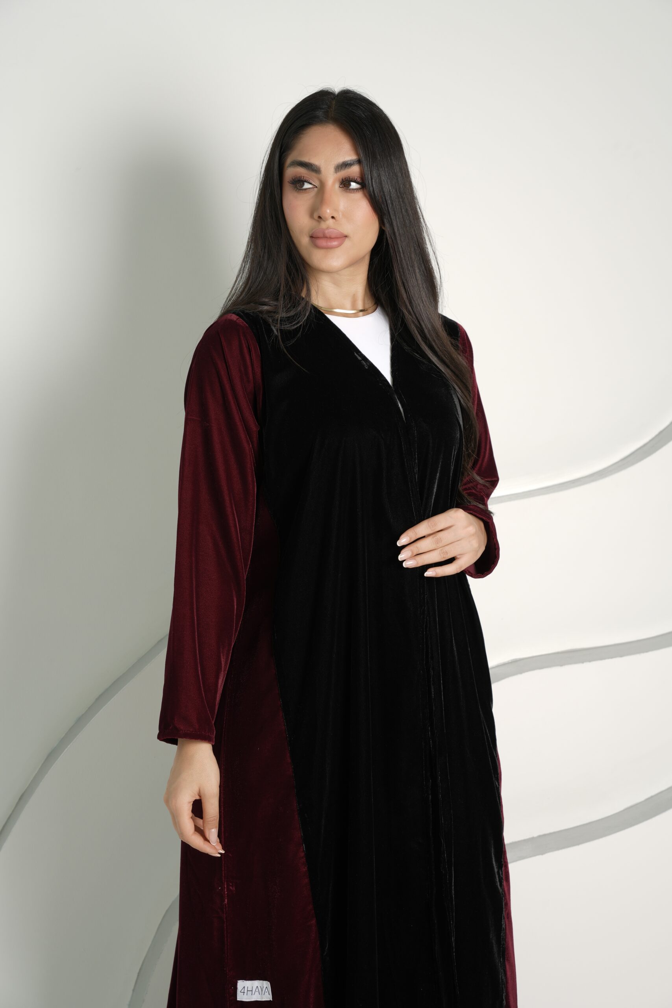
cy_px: 504
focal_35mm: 70
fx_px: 1960
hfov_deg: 19.5
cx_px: 336
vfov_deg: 28.8
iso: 80
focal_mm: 70
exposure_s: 1/125
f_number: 8
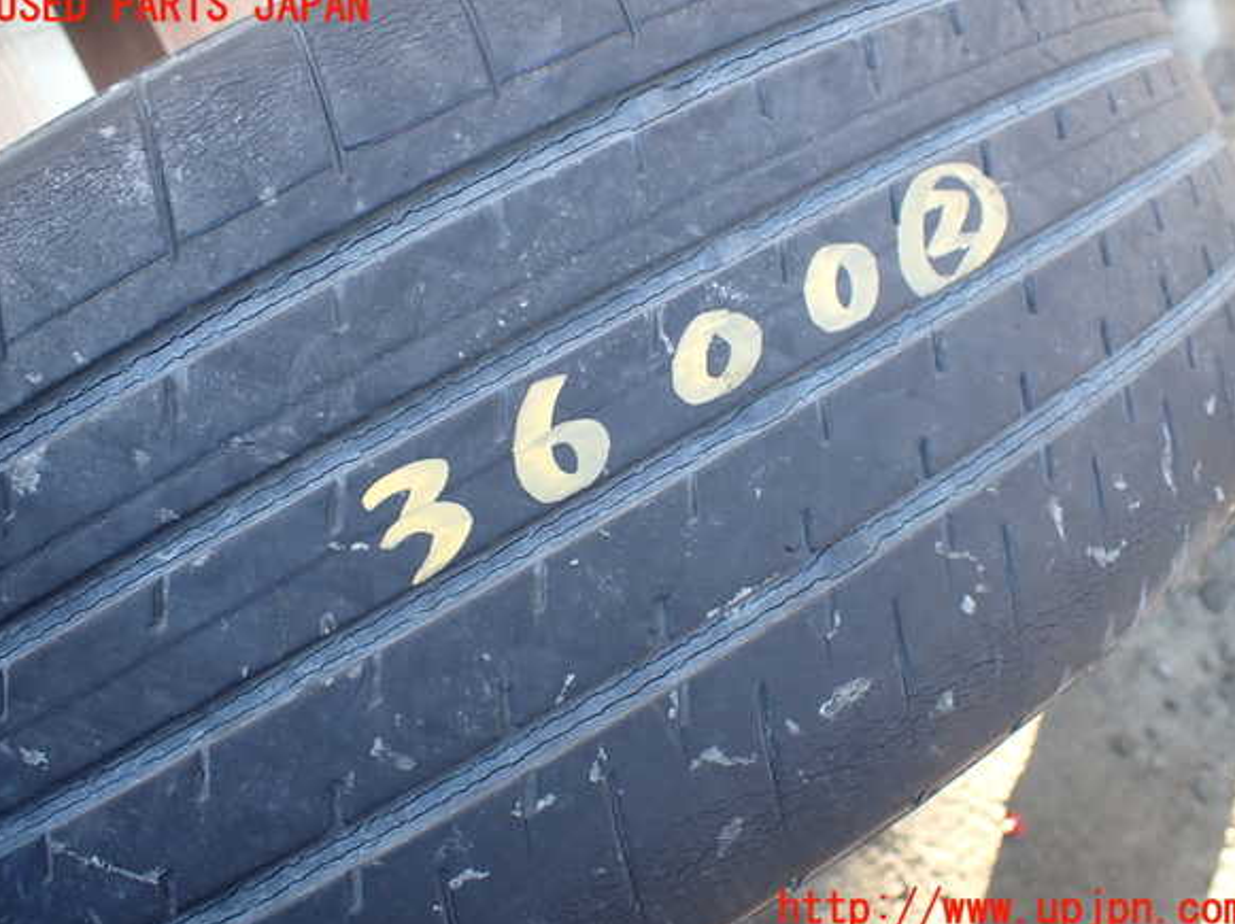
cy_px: 459
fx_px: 1105
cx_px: 621
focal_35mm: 31
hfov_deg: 58.4
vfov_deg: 45.4
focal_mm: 5.4
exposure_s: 1/125
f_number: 2.3
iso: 200
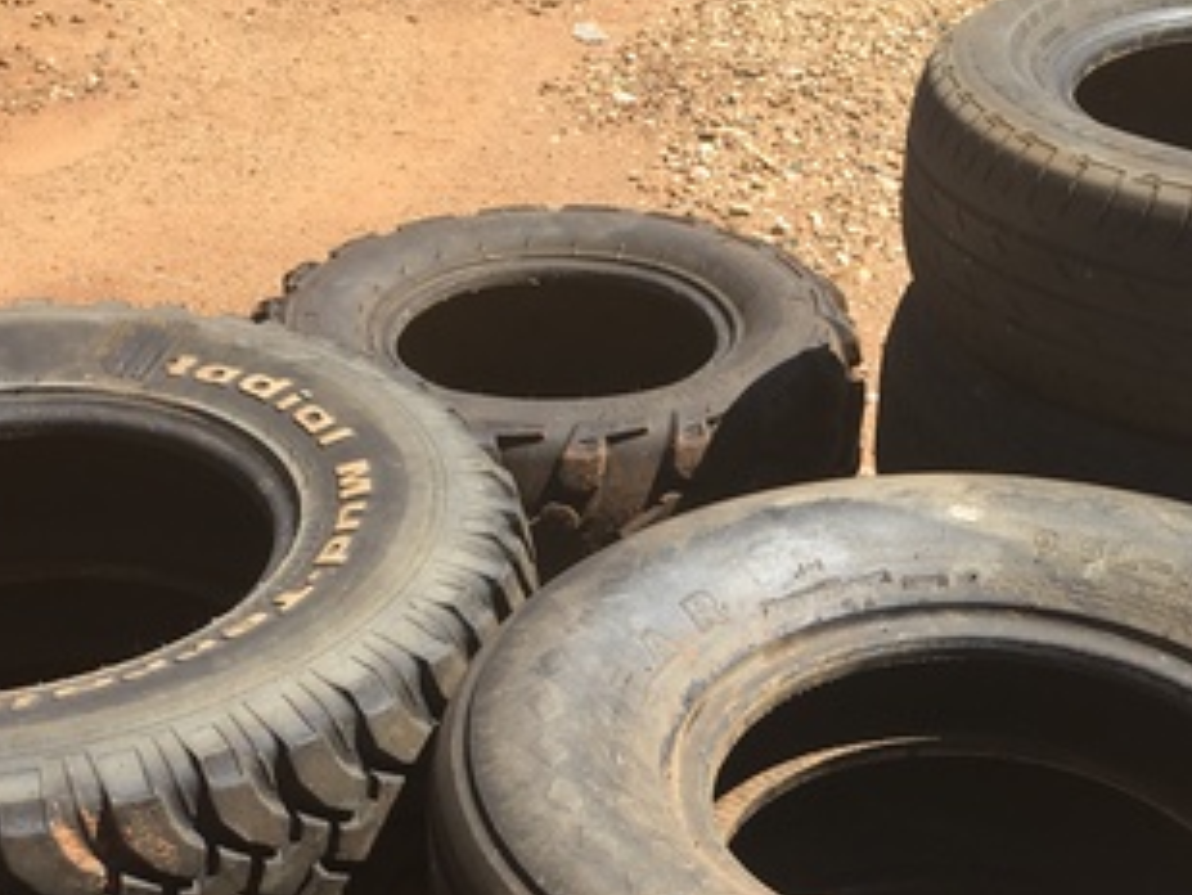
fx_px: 2136
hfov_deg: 31.1
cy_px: 831
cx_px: 675
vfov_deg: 23.0
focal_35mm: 62
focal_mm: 4.15
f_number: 2.2
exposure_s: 1/810
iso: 25
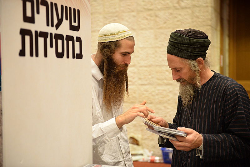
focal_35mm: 58
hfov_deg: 34.5
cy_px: 84
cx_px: 125
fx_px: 403
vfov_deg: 23.4
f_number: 2.8
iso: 2500
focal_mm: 58
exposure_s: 1/125
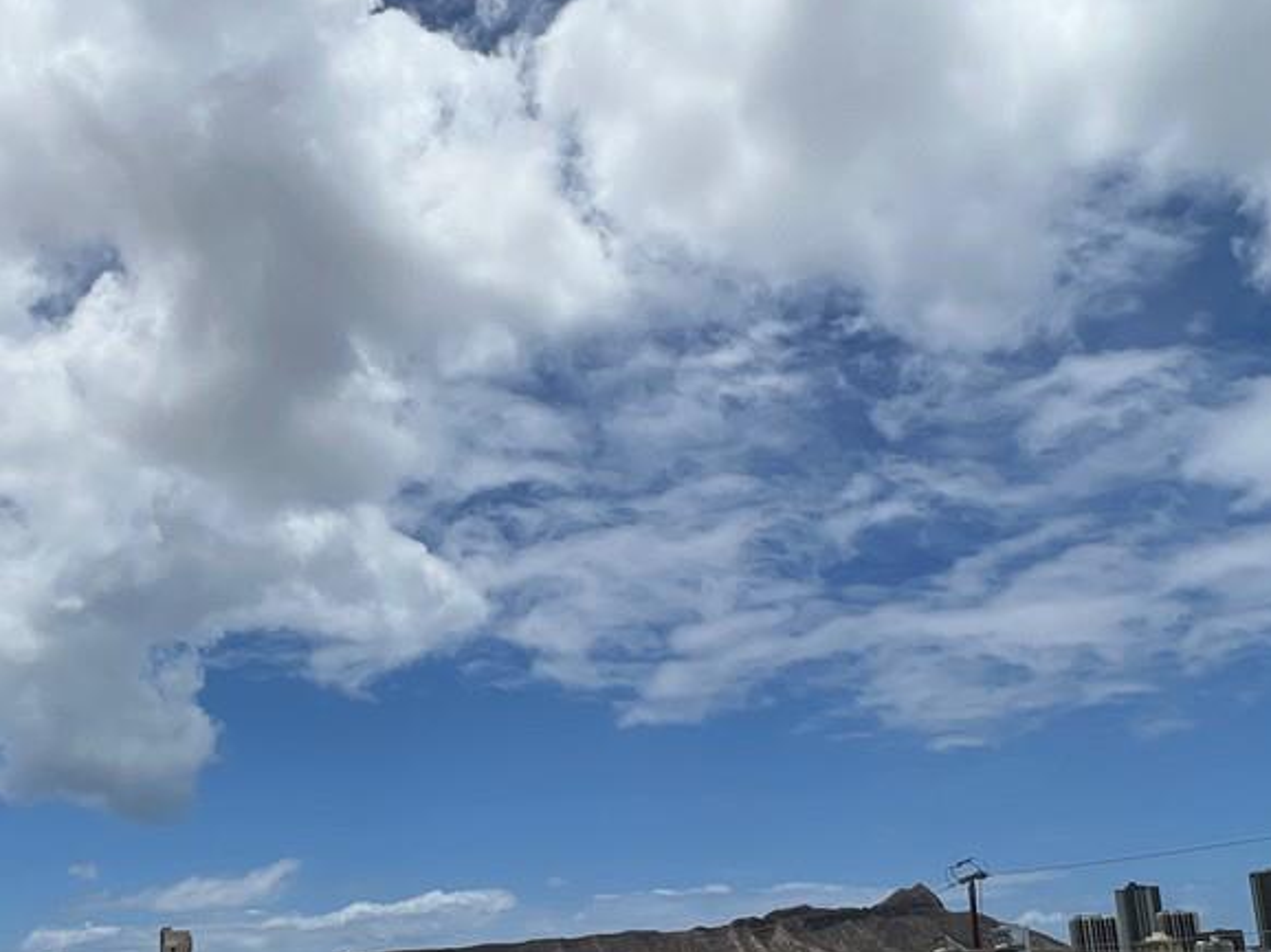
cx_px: 490
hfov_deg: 50.9
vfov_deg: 38.7
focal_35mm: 36
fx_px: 1321
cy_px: 701
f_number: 1.8
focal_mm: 1.57
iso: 32
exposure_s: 1/4785
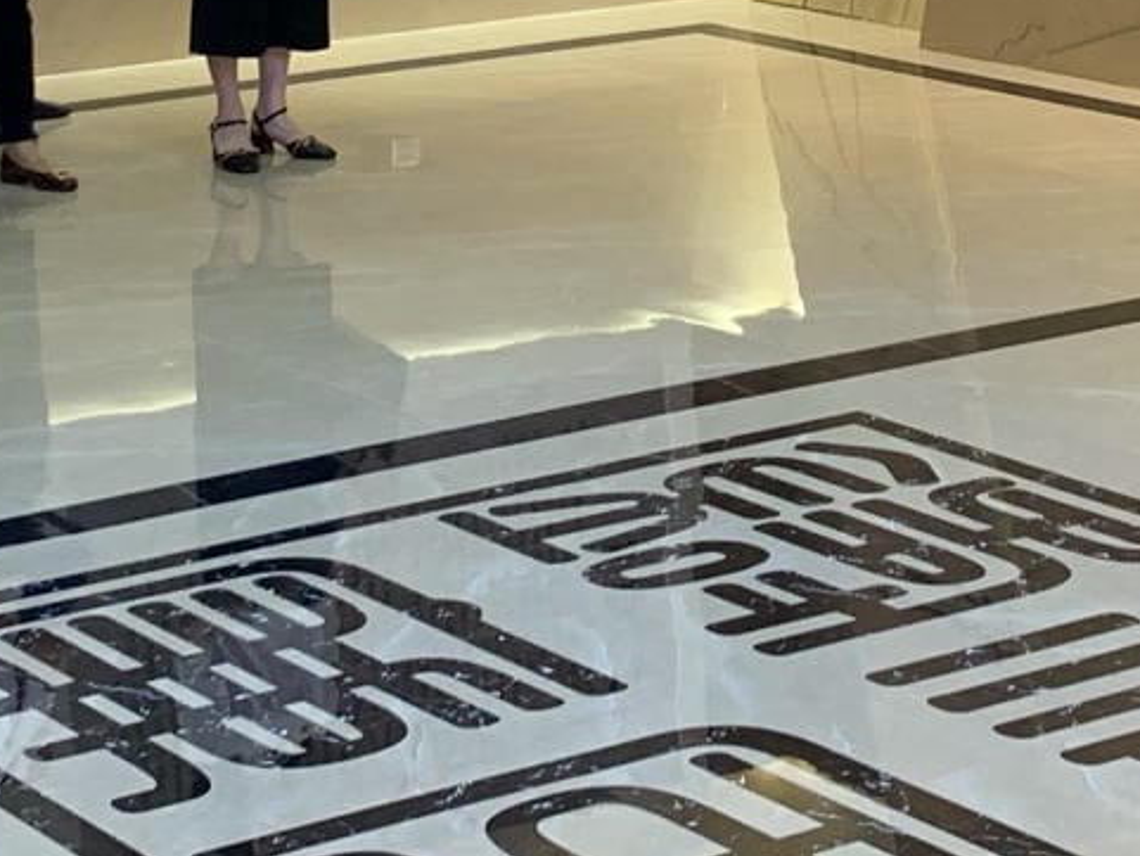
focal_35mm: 109
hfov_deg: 18.0
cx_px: 571
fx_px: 3591
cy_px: -519
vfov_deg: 12.7
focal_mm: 4.25
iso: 80
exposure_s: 1/50
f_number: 1.8
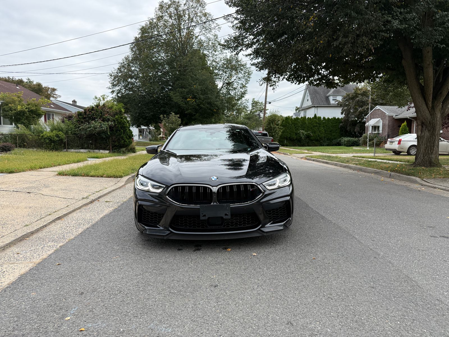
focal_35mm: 24
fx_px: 311
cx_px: 224
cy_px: 168
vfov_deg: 56.8
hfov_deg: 71.6
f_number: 1.78
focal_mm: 6.76
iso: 100
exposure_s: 1/2053
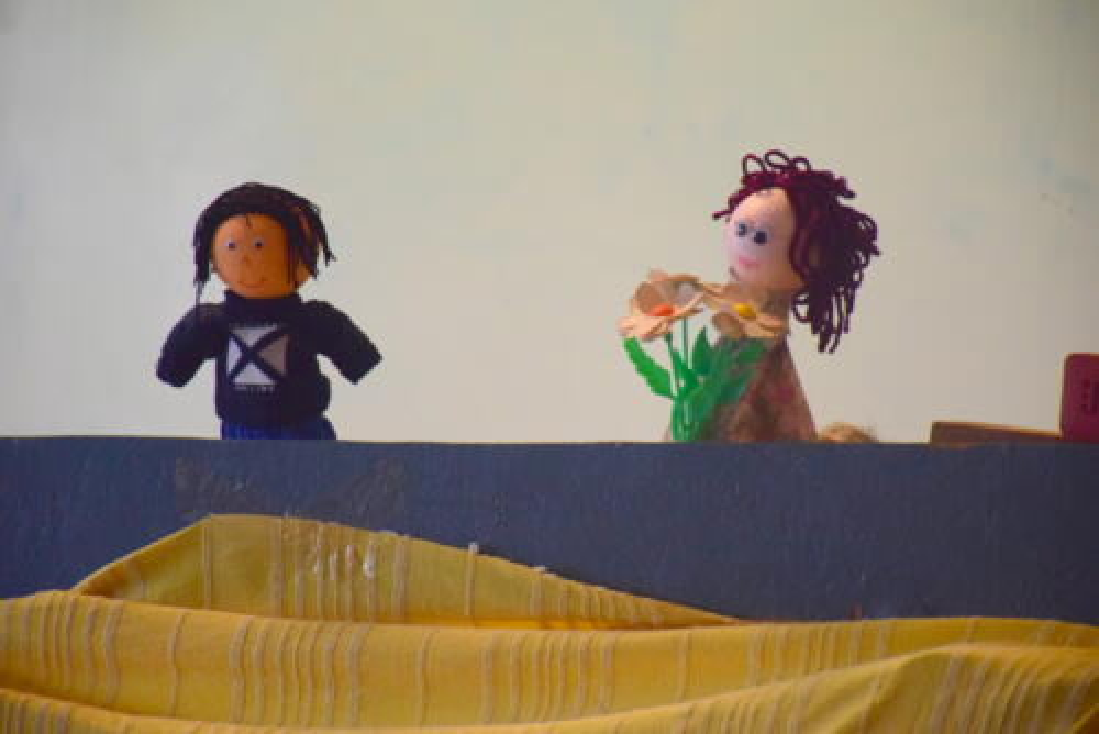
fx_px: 6414
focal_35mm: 210
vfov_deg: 6.6
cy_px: 367
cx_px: 550
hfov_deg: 9.8
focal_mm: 140
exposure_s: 1/250
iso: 2500
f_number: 5.6
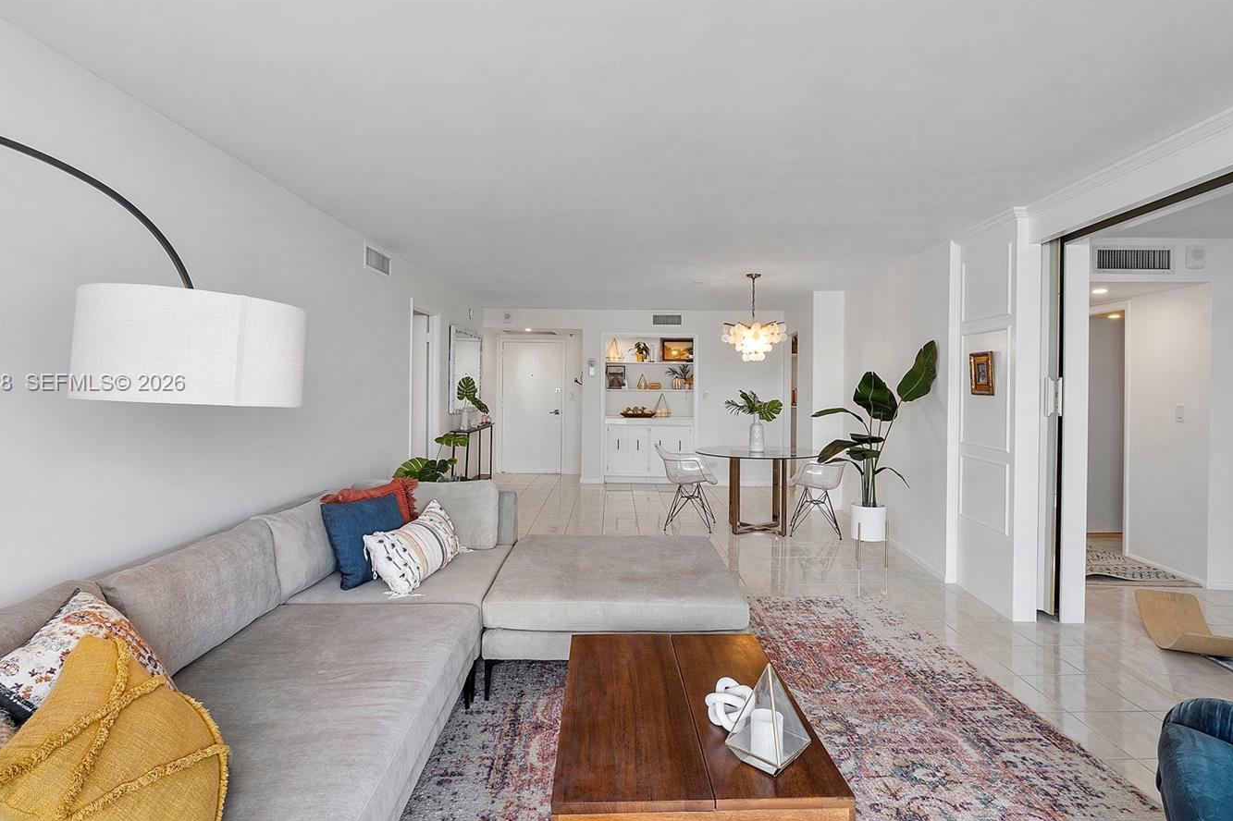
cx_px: 636
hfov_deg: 90.0
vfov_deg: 67.3
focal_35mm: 18
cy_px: 384
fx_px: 616
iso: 160
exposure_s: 1/13
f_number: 11
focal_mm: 10
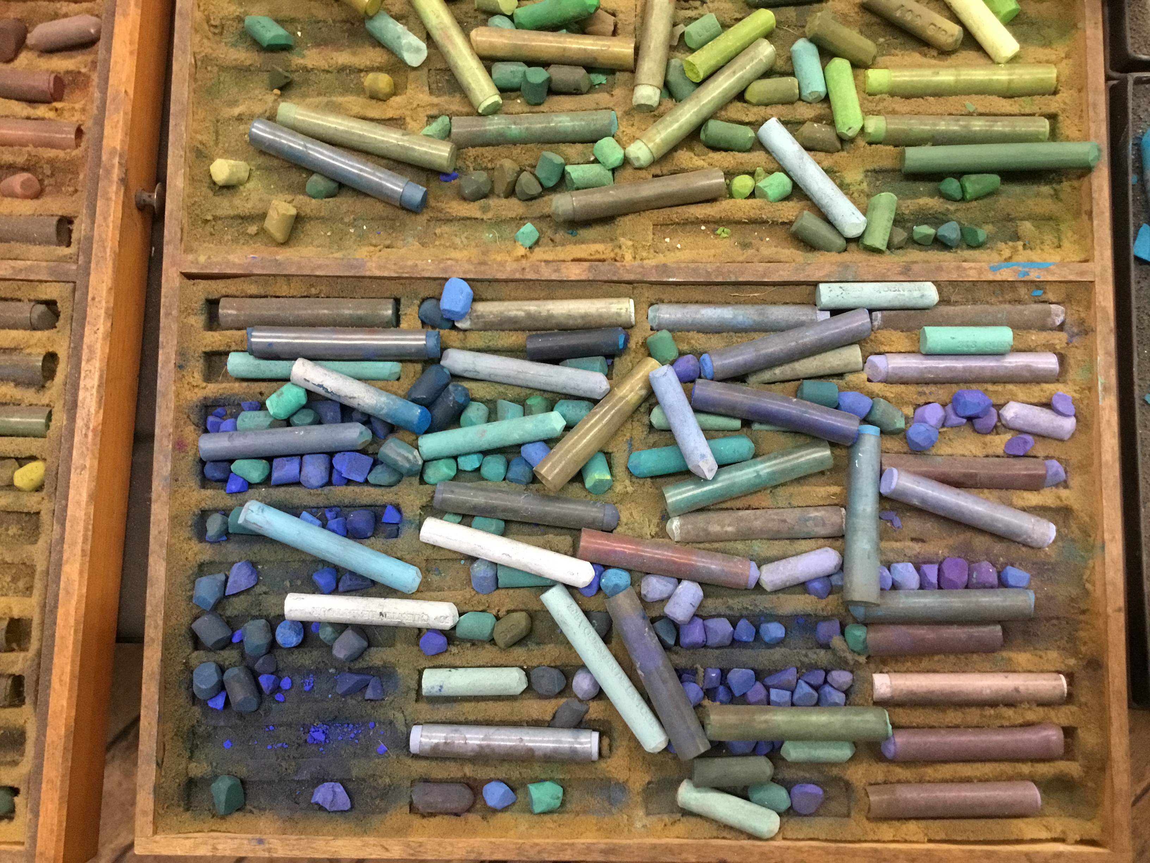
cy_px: 432
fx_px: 1030
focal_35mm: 31
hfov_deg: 58.4
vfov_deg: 45.4
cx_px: 575
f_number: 2.4
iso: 160
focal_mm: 3.3
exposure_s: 1/30
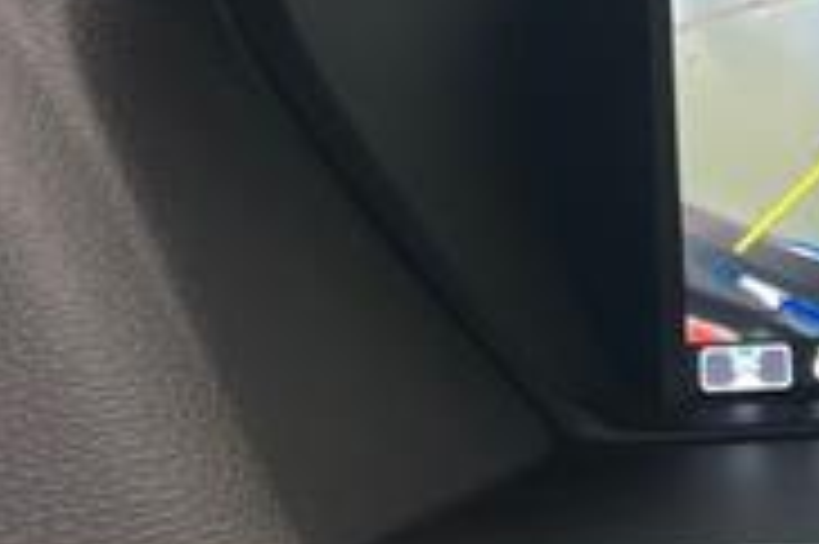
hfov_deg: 19.7
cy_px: 238
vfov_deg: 14.4
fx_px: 2159
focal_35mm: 95
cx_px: 1071
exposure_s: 1/60
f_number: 1.5
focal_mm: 5.7
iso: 160
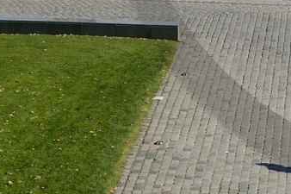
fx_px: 1608
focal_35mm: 199
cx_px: 448
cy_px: -153
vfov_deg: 6.7
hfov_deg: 10.0
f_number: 9
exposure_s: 1/320
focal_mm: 42
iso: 200
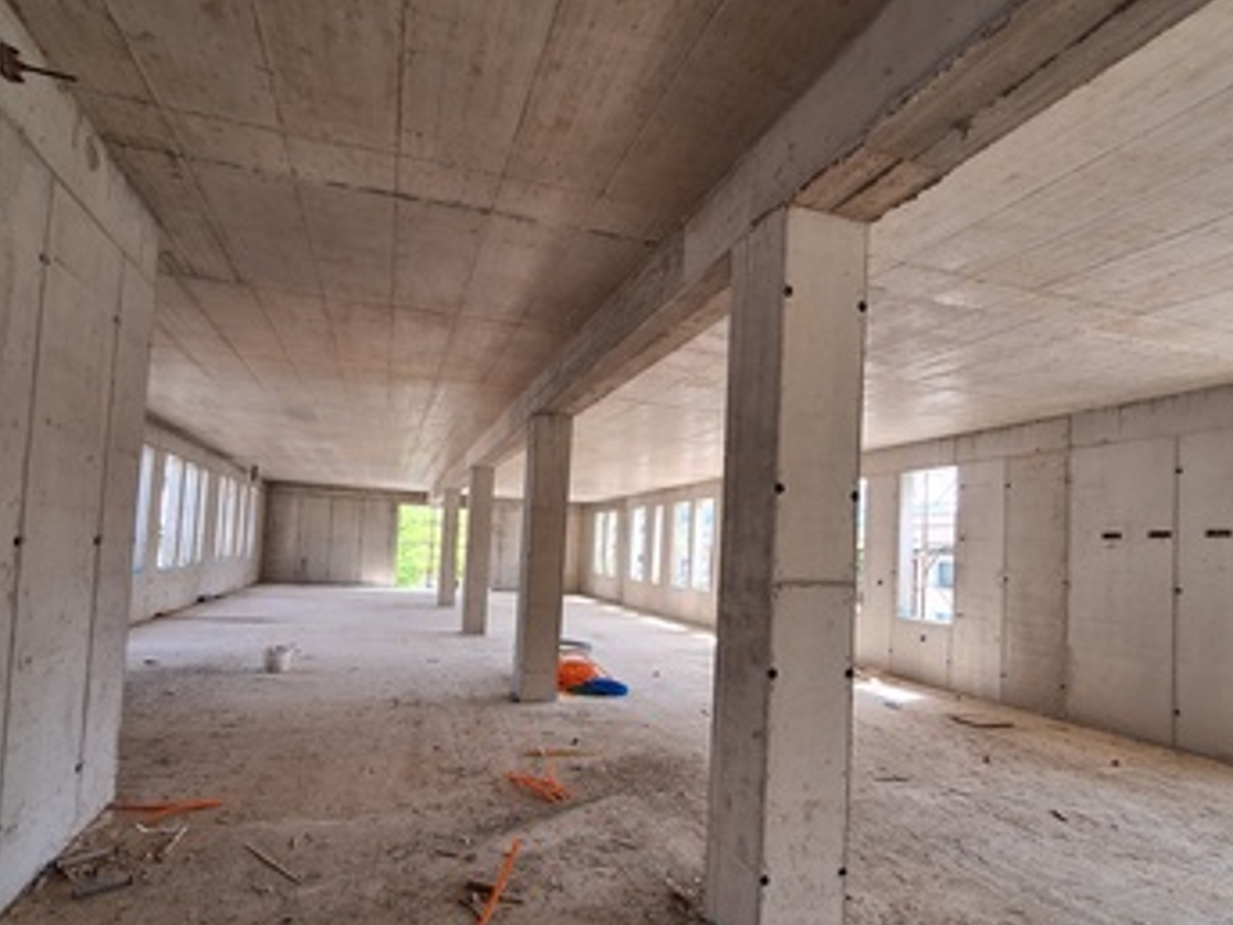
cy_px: 538
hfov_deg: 90.8
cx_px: 566
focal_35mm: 17
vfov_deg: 74.2
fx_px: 606
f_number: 2.2
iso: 64
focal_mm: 1.74
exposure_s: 1/100
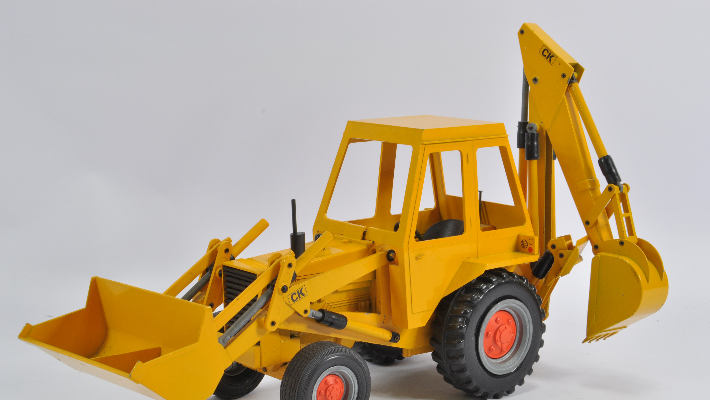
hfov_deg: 29.5
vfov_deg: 16.9
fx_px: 1347
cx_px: 352
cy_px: 234
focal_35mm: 72
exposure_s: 1/8
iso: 250
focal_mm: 45
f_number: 29
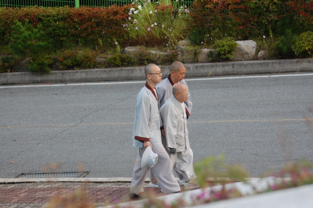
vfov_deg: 8.3
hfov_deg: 12.5
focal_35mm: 165
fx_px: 1433
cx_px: 156
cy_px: 104
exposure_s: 1/125
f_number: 4.8
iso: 400
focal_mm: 110
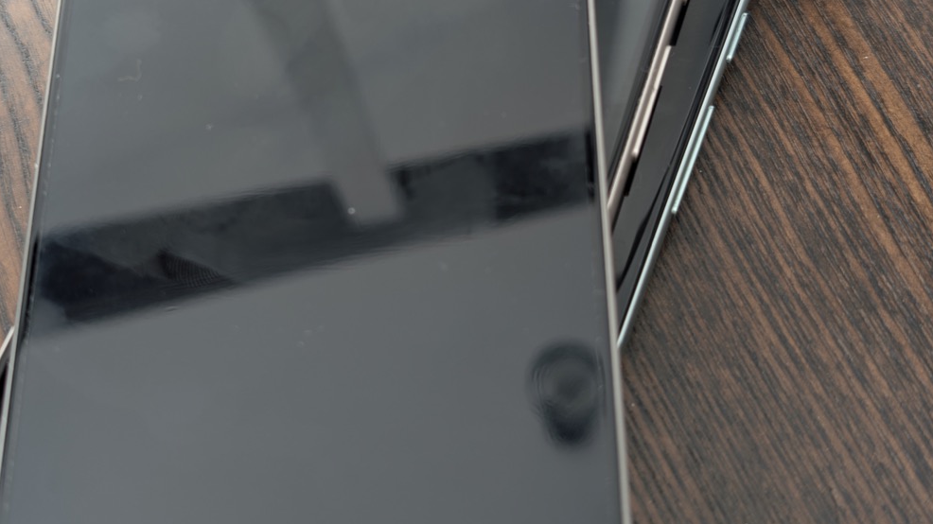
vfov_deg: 23.3
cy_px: 136
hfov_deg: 40.5
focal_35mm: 51
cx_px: 410
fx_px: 1261
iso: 21
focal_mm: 6.9
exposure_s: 1/21.5
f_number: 1.68
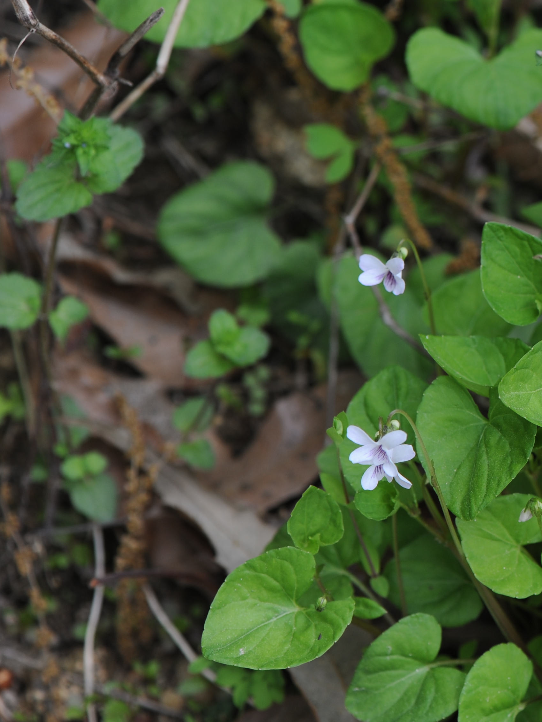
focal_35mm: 190
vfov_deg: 10.4
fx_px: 3967
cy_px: 303
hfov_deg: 7.7
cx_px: 670
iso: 200
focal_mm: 105
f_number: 6.3
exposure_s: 1/160
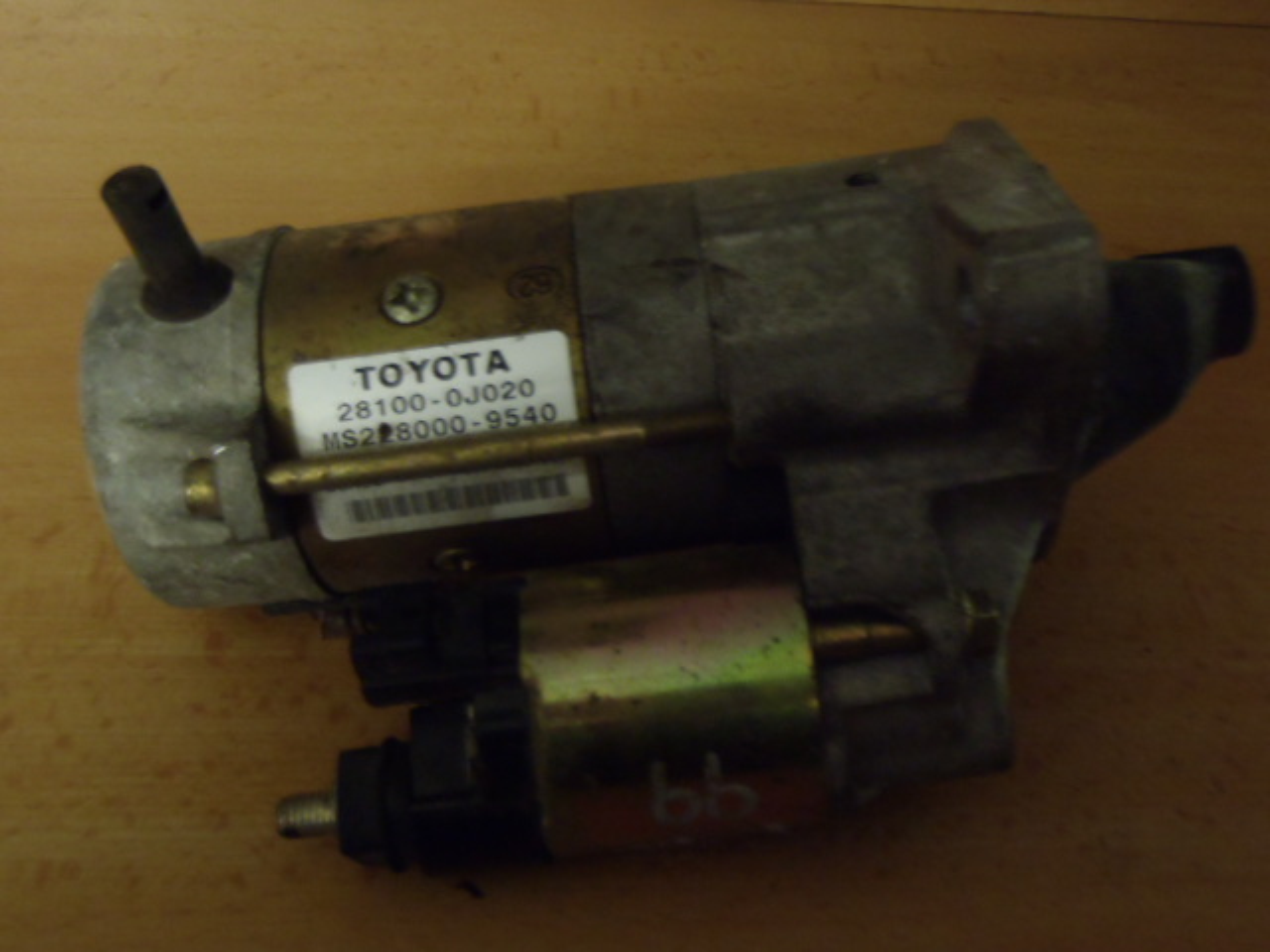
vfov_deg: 38.7
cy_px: 476
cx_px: 635
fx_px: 1357
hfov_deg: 50.1
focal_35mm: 37
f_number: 4.7
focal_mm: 6.64
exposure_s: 1/4
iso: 400
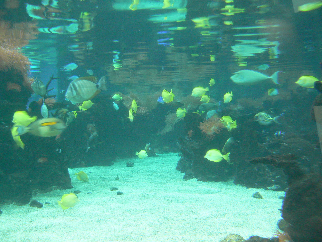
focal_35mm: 36
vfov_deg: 39.7
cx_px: 161
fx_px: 335
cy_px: 121
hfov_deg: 51.4
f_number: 2.8
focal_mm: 6
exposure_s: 1/20
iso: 200
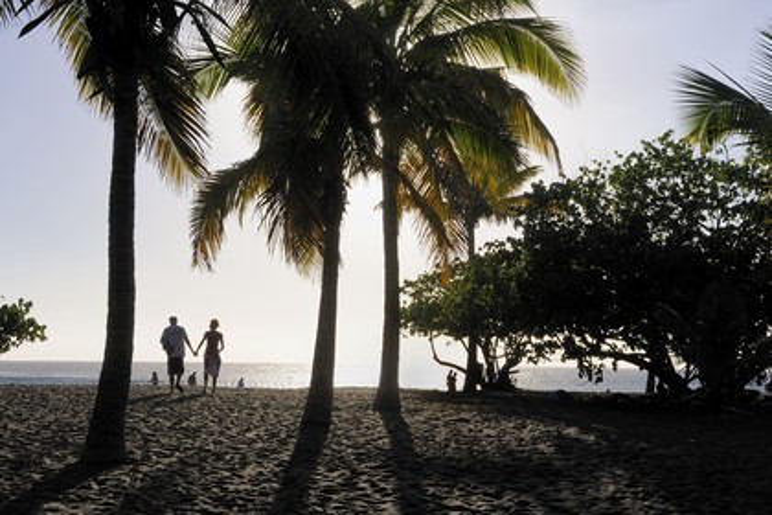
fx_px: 1179
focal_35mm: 55
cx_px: 386
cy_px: 258
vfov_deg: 24.6
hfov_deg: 36.2
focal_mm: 55
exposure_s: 1/125
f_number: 22
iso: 200
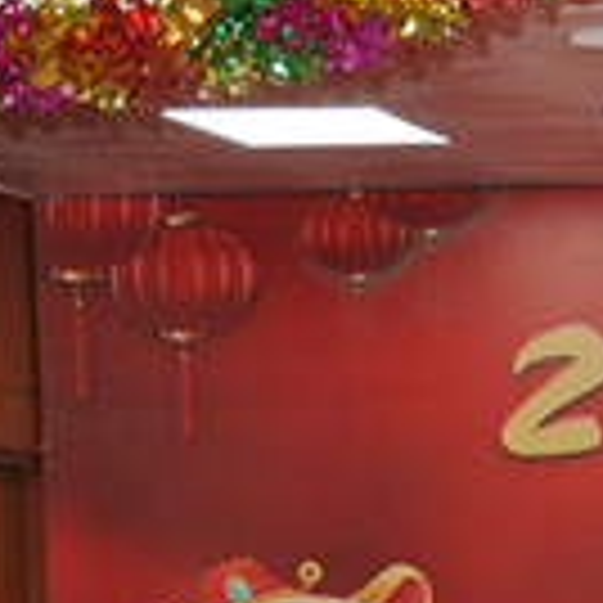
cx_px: 1318
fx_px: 3370
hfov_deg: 9.4
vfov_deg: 10.1
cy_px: 657
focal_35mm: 171
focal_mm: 30
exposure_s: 1/60
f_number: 4.2
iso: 800
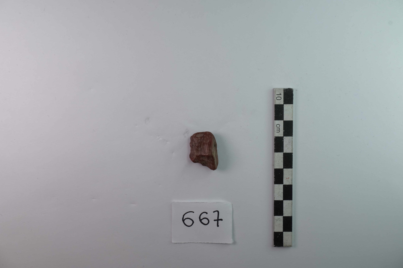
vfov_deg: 37.9
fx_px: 392
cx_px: 202
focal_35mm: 35
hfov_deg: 54.4
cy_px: 134
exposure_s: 1/25
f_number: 11
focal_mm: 13.09
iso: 125
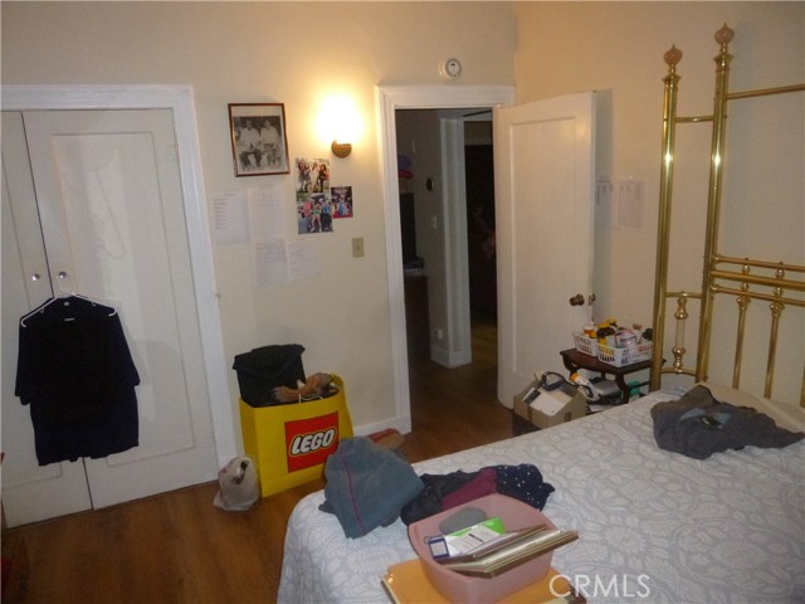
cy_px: 302
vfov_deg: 54.9
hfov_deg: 69.4
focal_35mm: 25
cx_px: 402
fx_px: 581
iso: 400
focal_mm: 4.5
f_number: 3.1
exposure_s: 1/60
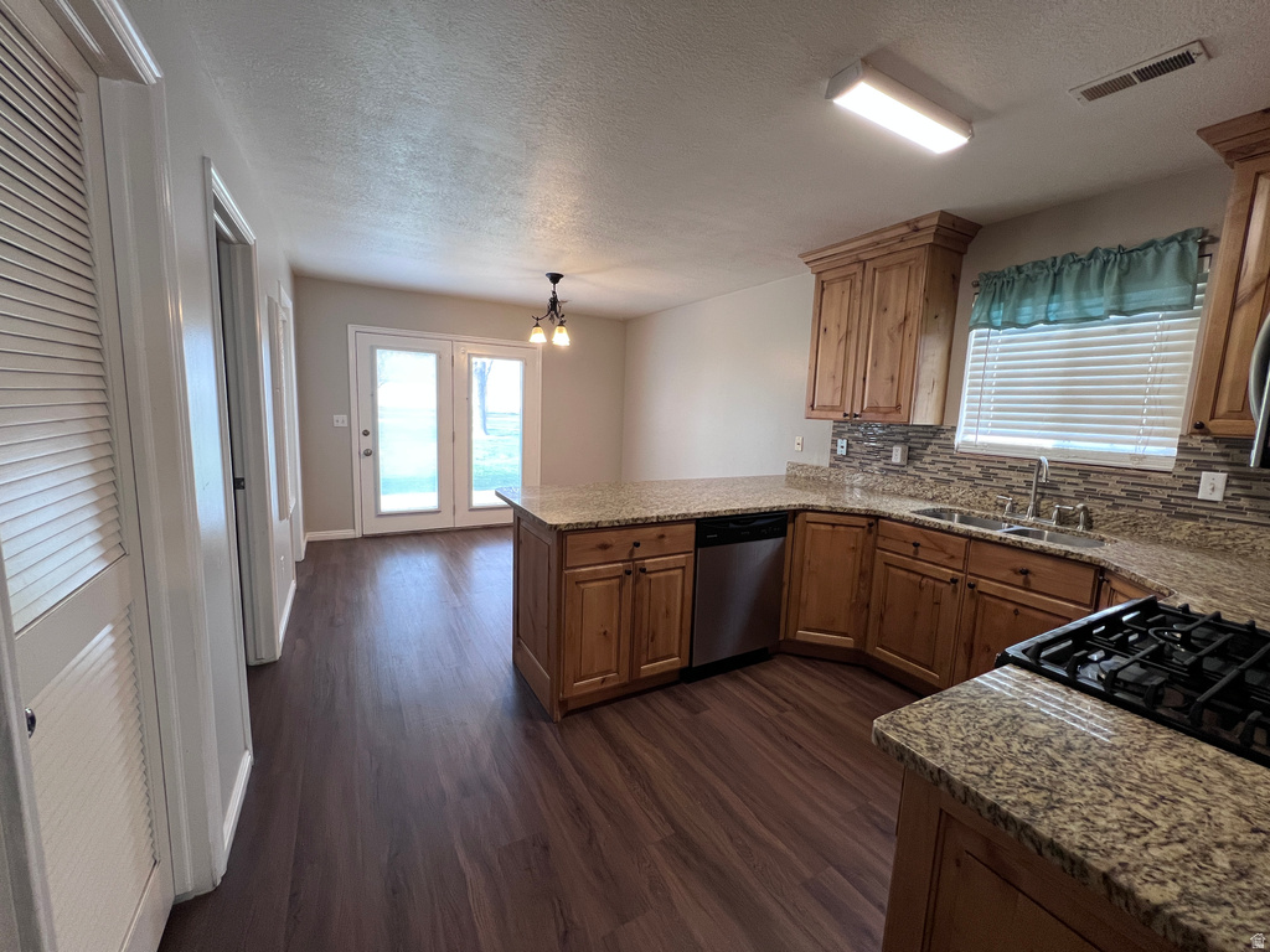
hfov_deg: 106.2
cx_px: 635
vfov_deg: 89.9
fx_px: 477
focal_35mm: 13
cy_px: 476
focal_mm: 1.57
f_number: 1.8
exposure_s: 1/60
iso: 125
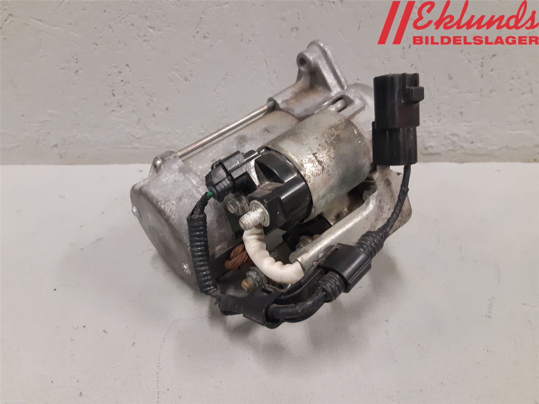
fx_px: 405
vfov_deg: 53.1
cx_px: 270
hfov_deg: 67.3
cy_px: 202
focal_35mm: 26
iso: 160
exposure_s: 1/50
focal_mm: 3.93
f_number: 1.7
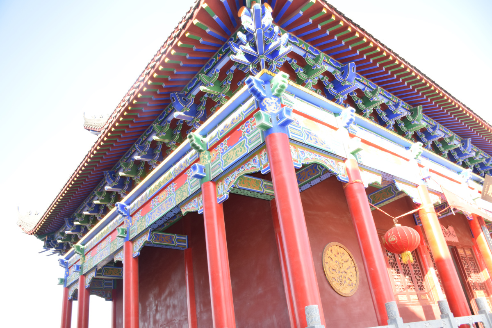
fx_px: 369
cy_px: 164
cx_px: 246
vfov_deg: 47.9
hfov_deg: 67.4
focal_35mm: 27
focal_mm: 18
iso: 500
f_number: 5.6
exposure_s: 1/125
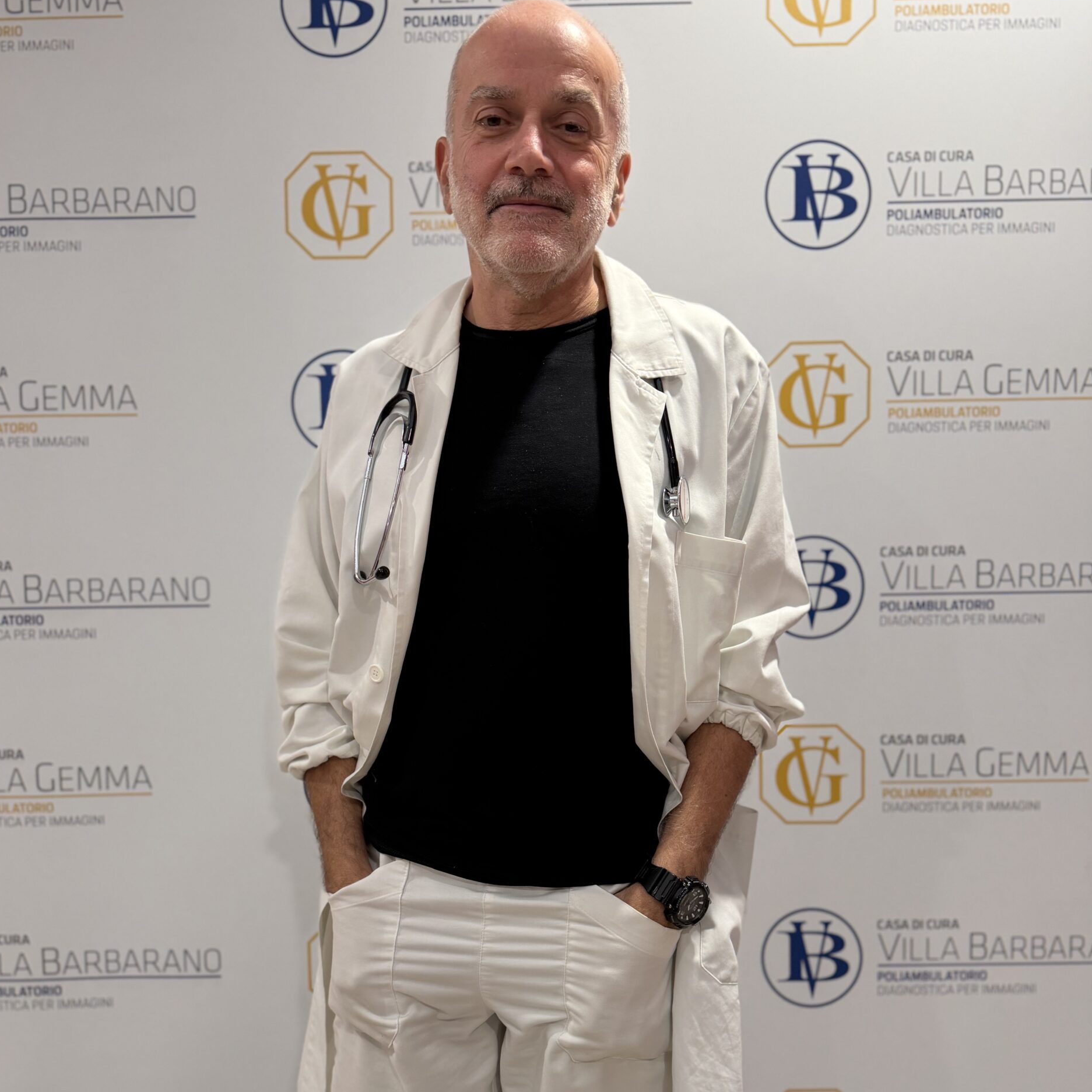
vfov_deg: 55.3
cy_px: 644
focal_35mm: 29
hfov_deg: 55.6
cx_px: 537
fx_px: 1035
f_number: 1.78
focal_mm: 6.76
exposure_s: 1/100
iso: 125
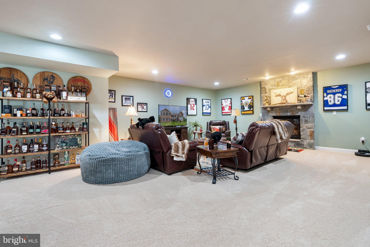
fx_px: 164
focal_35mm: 16
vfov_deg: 73.8
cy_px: 124
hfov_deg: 96.7
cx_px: 185
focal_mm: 16
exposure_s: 1
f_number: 8
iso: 640
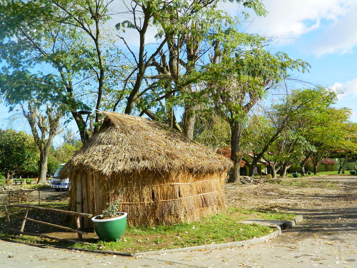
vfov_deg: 44.1
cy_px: 137
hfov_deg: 56.8
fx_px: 330
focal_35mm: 32
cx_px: 178
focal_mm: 5.6
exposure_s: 1/640
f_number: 3.2
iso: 80
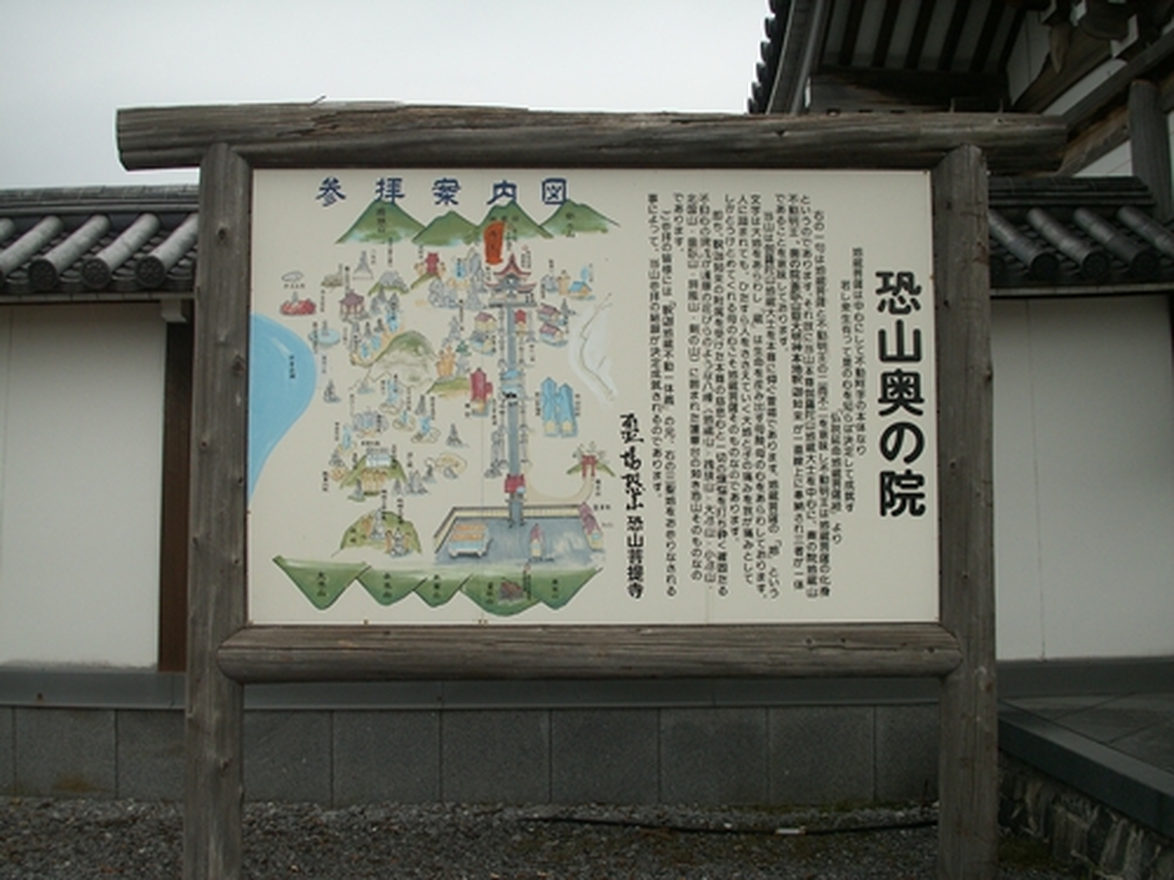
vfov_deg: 38.7
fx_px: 1255
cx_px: 587
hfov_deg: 50.1
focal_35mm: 37
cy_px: 440
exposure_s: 1/100
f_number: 3.5
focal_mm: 7.7
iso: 50
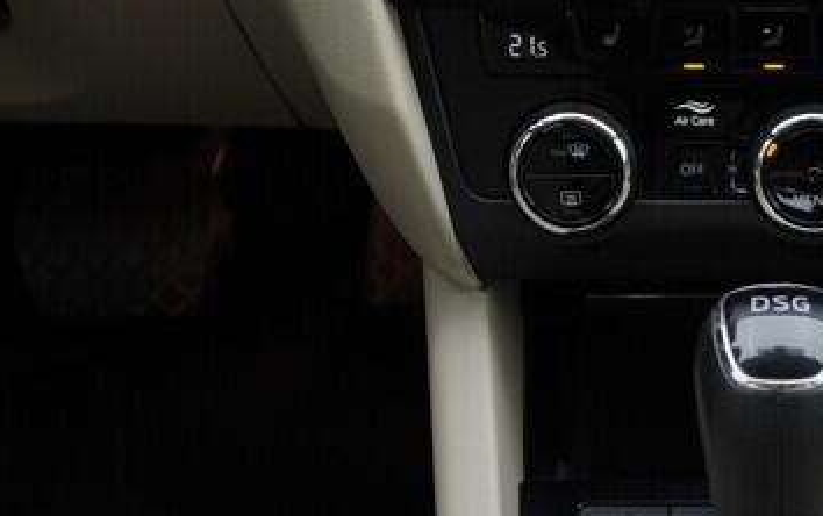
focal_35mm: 106
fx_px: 2380
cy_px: 738
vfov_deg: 11.9
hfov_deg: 19.3
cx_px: 739
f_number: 3.2
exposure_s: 1/50
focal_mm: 24
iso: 125
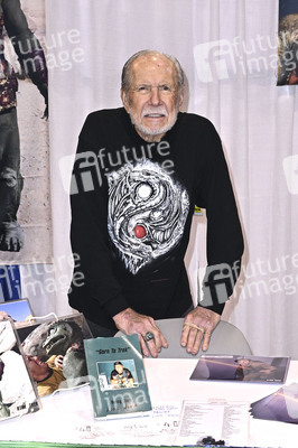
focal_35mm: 30
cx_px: 149
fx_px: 379
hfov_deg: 42.9
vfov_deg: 61.1
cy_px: 224
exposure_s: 1/250
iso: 1000
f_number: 5.6
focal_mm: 30.5
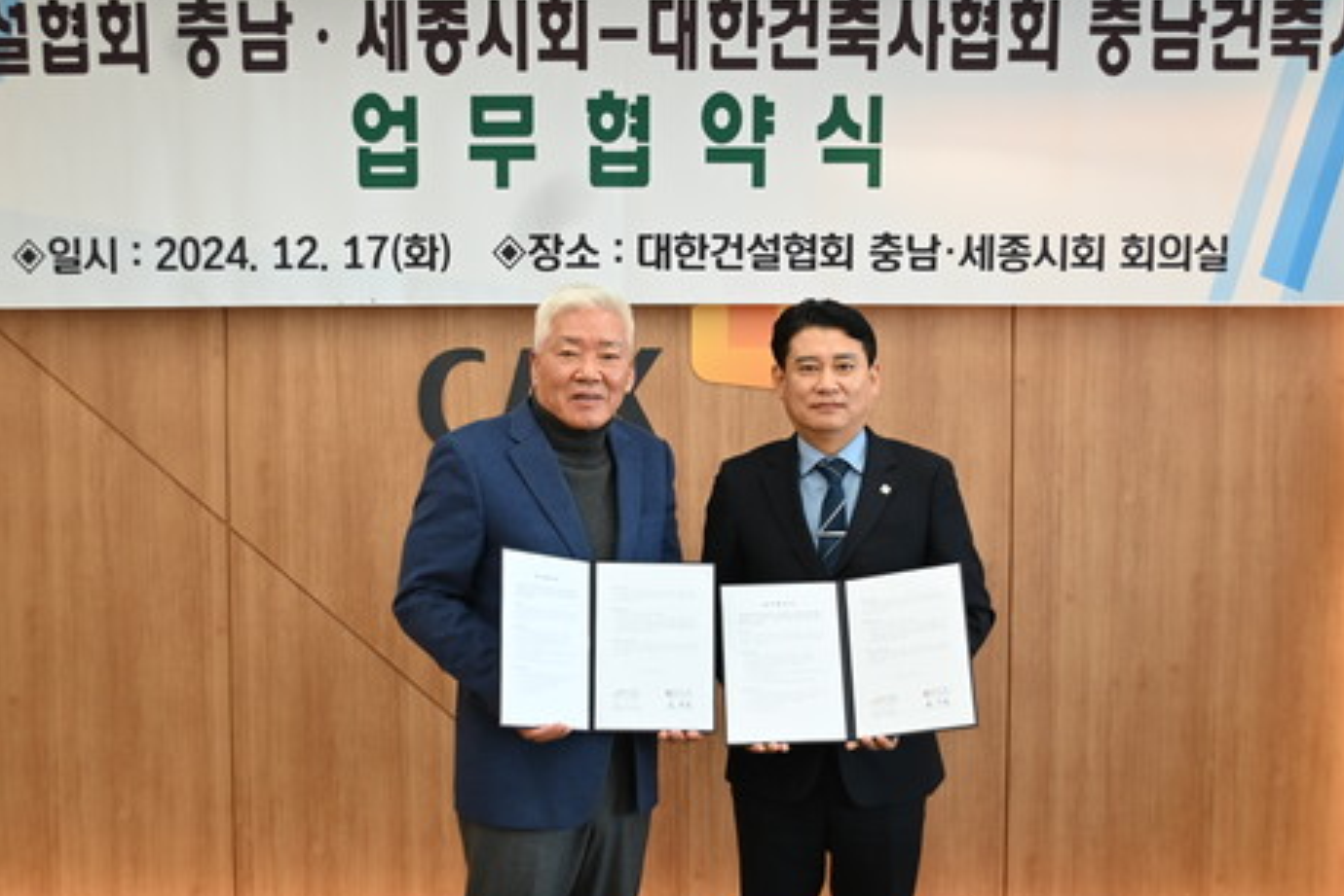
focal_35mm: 43
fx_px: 1606
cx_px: 640
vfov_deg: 31.1
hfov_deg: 45.4
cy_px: 543
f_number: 3.8
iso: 560
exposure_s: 1/125
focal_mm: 22
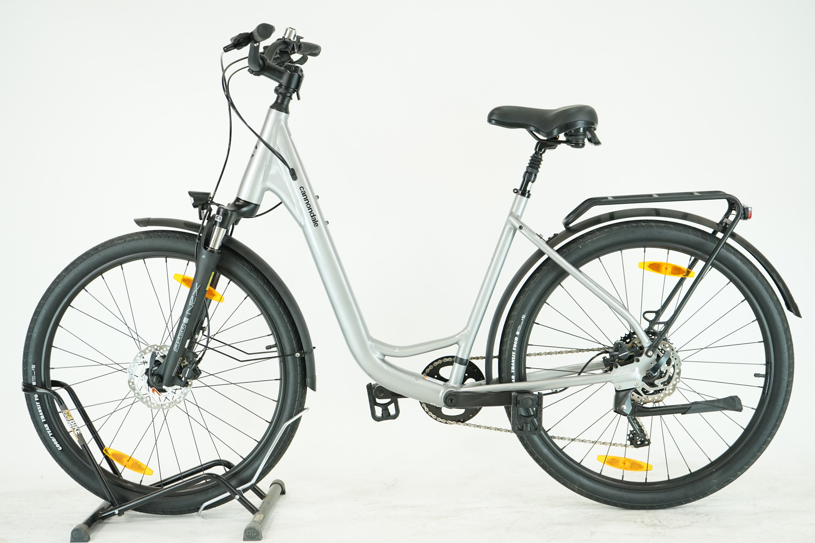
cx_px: 408
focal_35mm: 56
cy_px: 272
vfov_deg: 24.2
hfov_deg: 35.6
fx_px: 1268
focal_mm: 56
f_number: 5.6
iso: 2000
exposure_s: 1/200
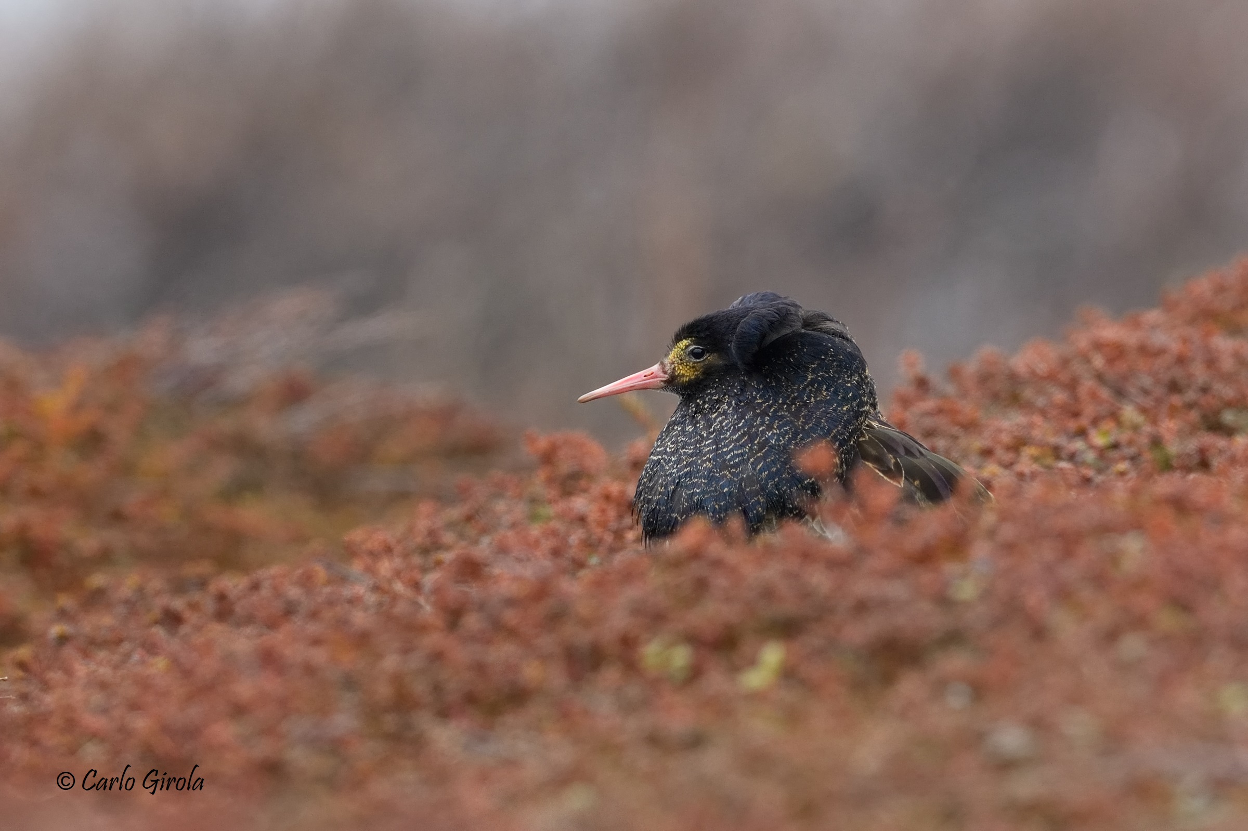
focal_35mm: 600
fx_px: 20794
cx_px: 624
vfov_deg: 2.3
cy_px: 416
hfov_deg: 3.4
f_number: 6.3
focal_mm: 600
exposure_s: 1/1600
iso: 3200
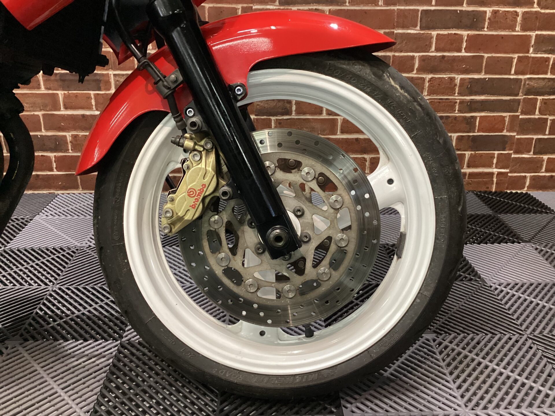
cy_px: 208
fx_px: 497
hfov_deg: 58.4
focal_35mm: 31
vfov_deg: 45.4
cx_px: 278
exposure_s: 1/60
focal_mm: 3.3
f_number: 2.4
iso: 320
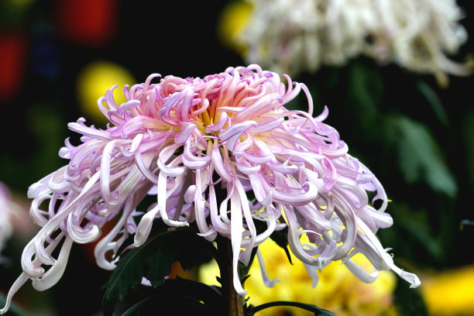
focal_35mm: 371
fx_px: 4884
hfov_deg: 5.6
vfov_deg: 3.7
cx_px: 237
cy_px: 158
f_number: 5.6
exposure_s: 1/200
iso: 160
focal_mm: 135.89
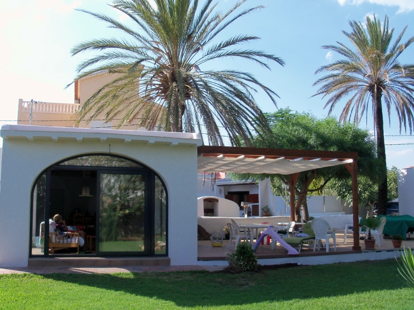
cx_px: 207
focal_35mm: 35
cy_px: 155
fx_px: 419
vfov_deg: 40.7
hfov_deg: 52.6
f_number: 3
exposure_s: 1/640
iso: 80
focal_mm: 6.3
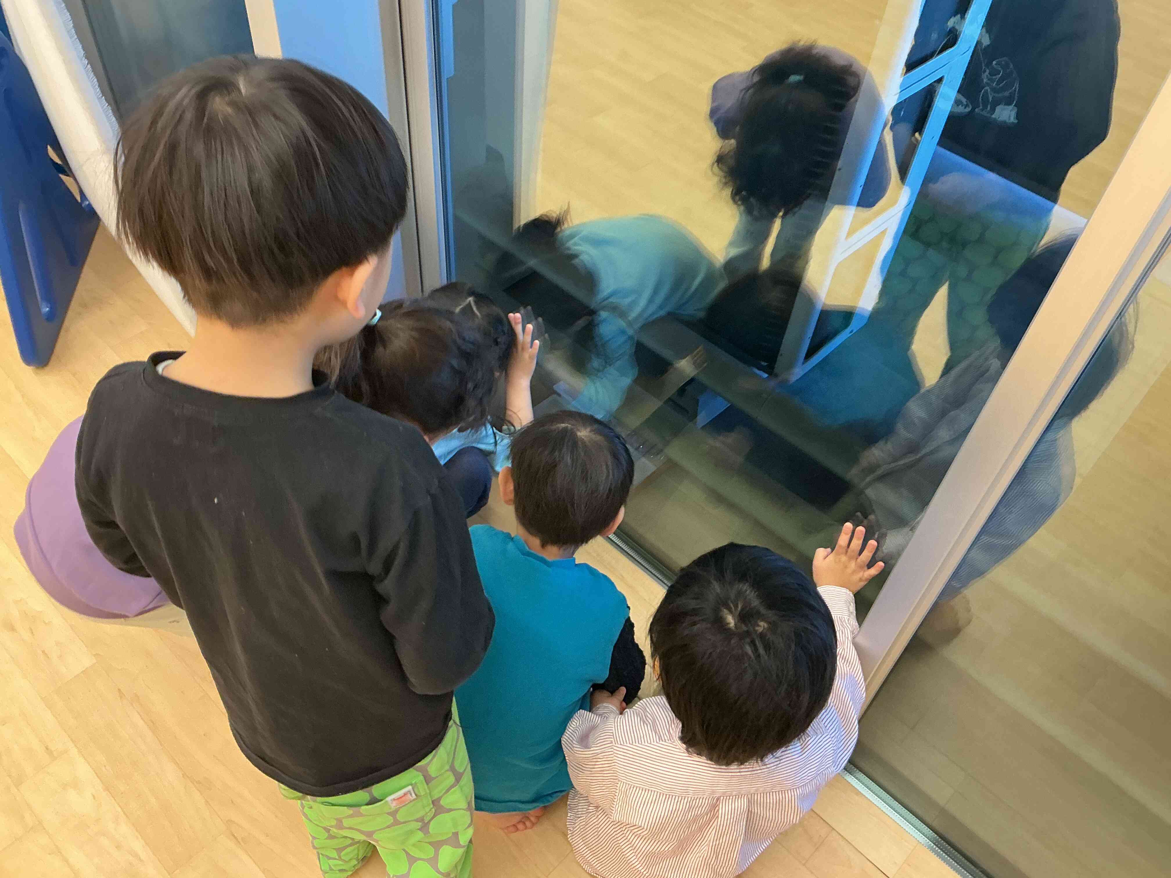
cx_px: 586
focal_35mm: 29
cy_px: 439
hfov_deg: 61.7
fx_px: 981
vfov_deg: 48.2
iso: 125
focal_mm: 3
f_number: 1.8
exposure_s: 1/60
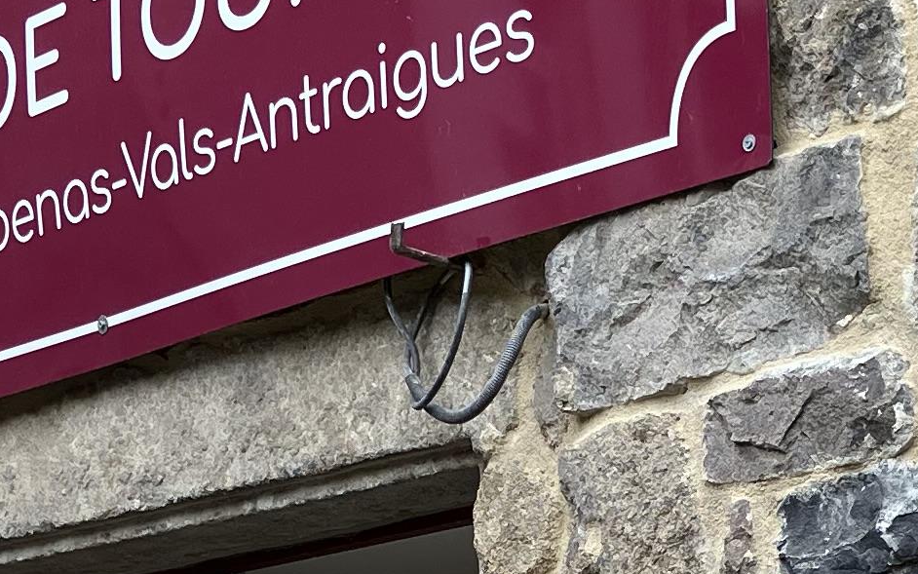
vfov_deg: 10.1
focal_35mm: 127
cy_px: 811
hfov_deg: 16.4
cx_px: 590
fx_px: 3178
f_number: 1.8
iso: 32
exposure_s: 1/271
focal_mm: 3.99
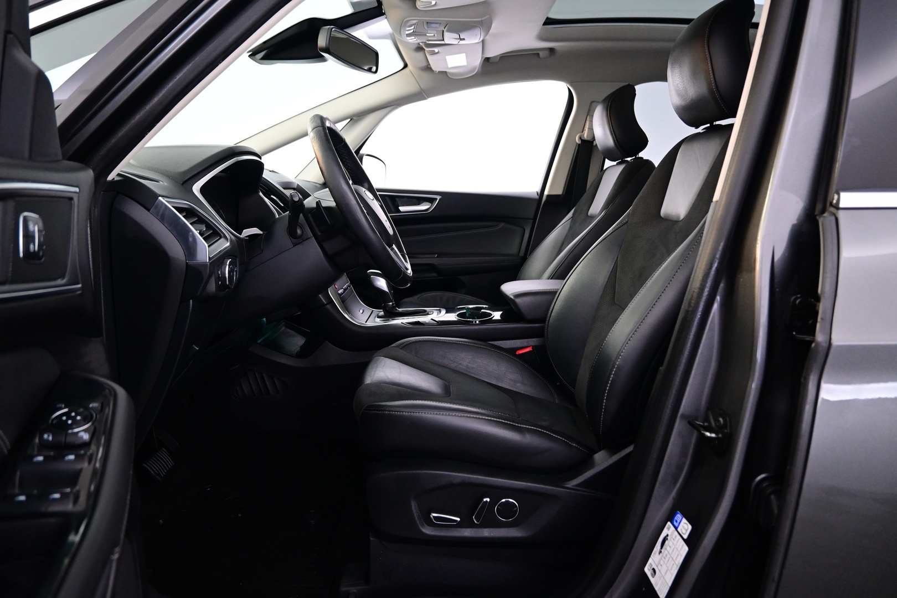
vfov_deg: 53.1
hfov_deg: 73.7
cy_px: 299
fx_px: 598
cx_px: 448
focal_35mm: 24
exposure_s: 1/25
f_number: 3.5
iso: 1800
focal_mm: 16
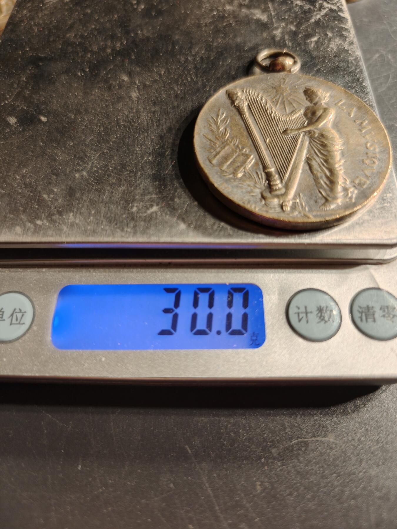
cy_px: 264
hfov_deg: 58.9
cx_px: 198
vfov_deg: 73.9
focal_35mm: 23
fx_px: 352
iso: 125
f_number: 1.6
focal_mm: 6.06
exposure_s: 1/100
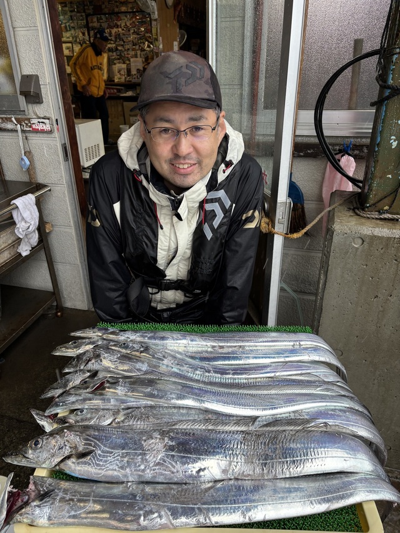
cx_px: 200
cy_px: 266
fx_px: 401
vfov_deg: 67.3
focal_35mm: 26
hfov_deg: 53.0
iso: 50
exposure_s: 1/100
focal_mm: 5.96
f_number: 1.6
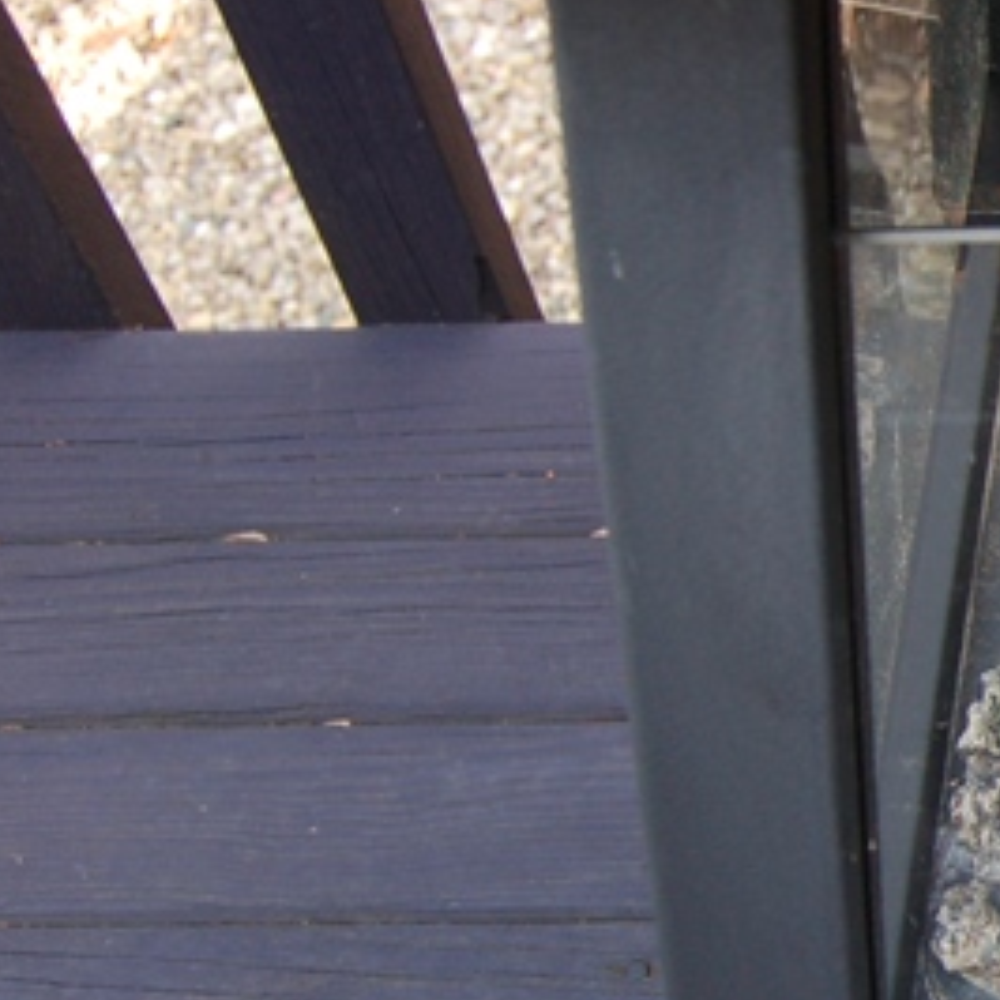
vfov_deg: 18.3
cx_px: 1650
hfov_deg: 16.2
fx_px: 3105
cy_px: 628
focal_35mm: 95
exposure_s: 1/100
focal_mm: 22
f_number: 5
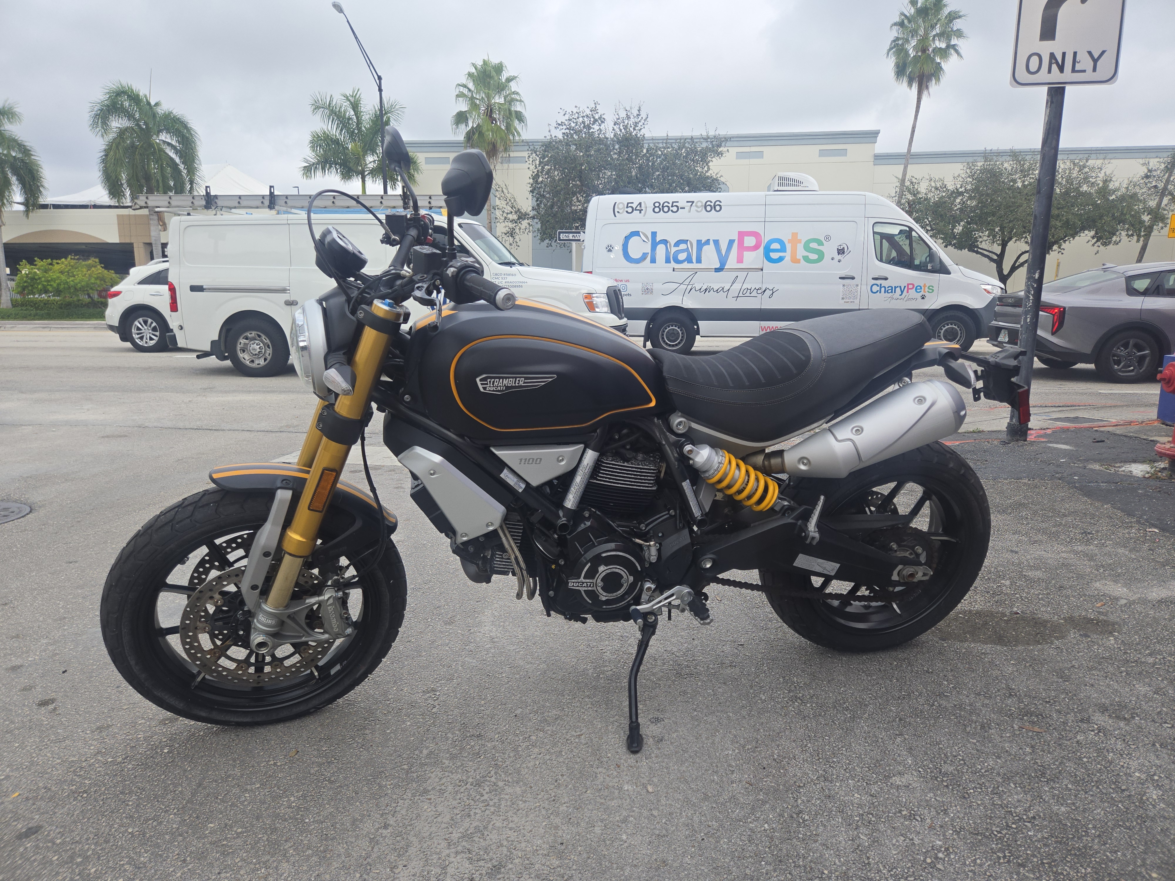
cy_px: 440
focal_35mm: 23
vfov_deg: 58.9
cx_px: 588
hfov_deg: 73.9
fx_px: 781
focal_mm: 5.4
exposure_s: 1/699
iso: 25
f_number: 1.8
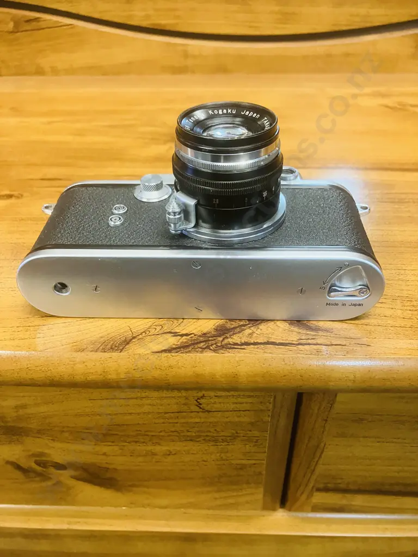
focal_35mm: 28
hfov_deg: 49.7
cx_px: 209
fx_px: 451
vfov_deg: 63.4
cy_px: 278
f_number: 1.8
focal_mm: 3.99
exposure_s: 1/50
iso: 320
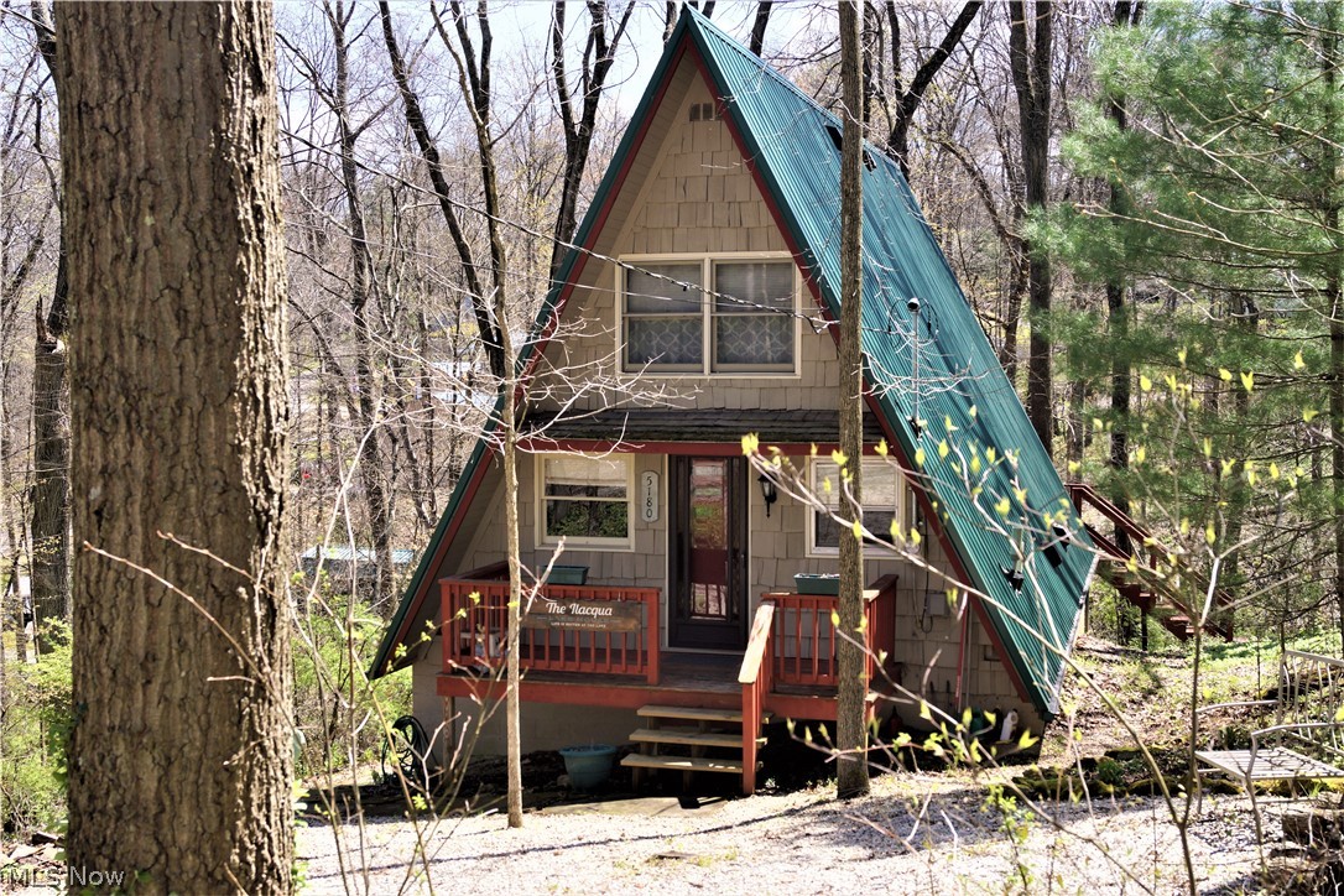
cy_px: 448
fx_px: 1568
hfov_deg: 46.4
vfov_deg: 31.9
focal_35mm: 42
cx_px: 672
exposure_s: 1/160
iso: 100
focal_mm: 28
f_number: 7.1
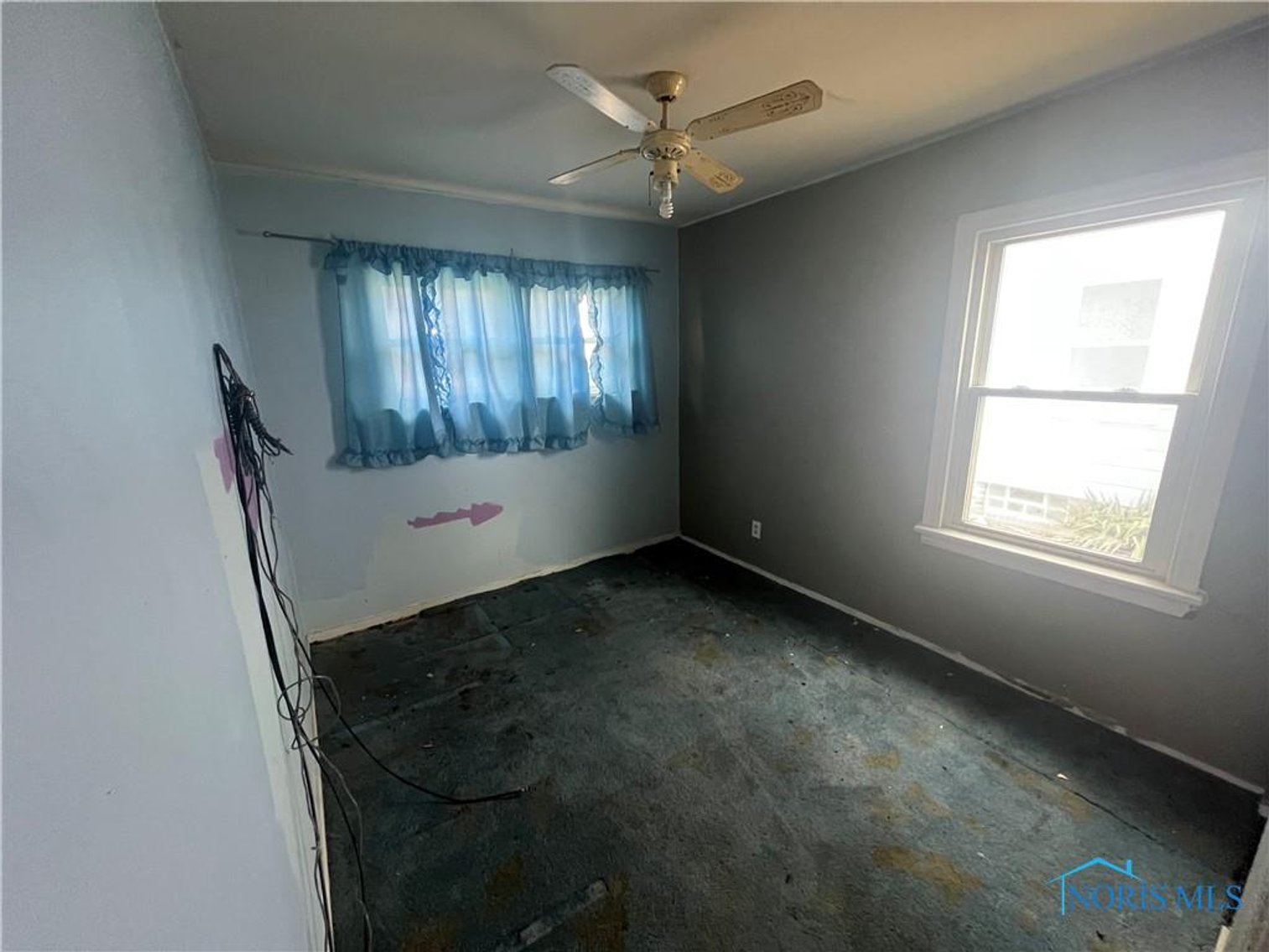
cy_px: 476
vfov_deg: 89.9
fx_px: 477
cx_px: 634
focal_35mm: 13
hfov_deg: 106.2
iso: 400
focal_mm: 1.57
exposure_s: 1/60
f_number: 1.8
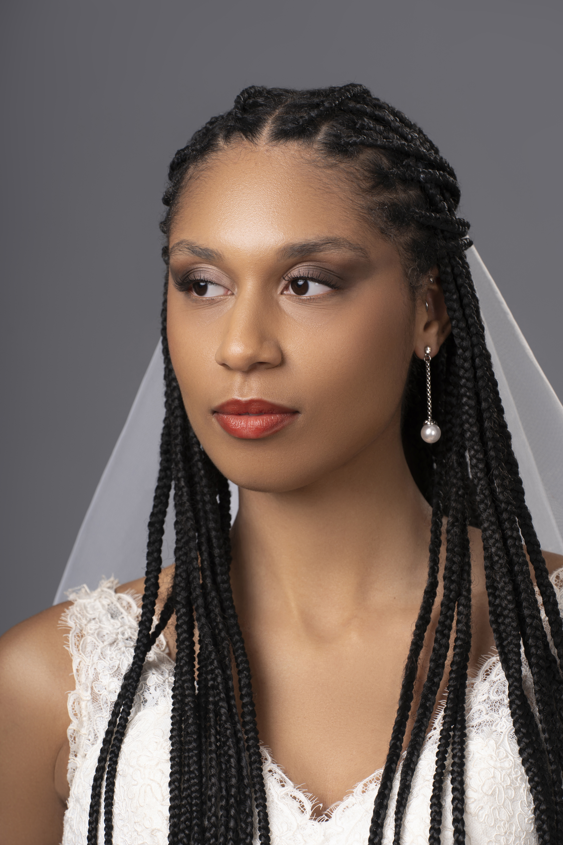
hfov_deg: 7.6
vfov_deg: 11.4
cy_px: 422
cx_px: 282
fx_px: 4222
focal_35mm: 180
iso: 100
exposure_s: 1/200
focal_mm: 180
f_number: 8
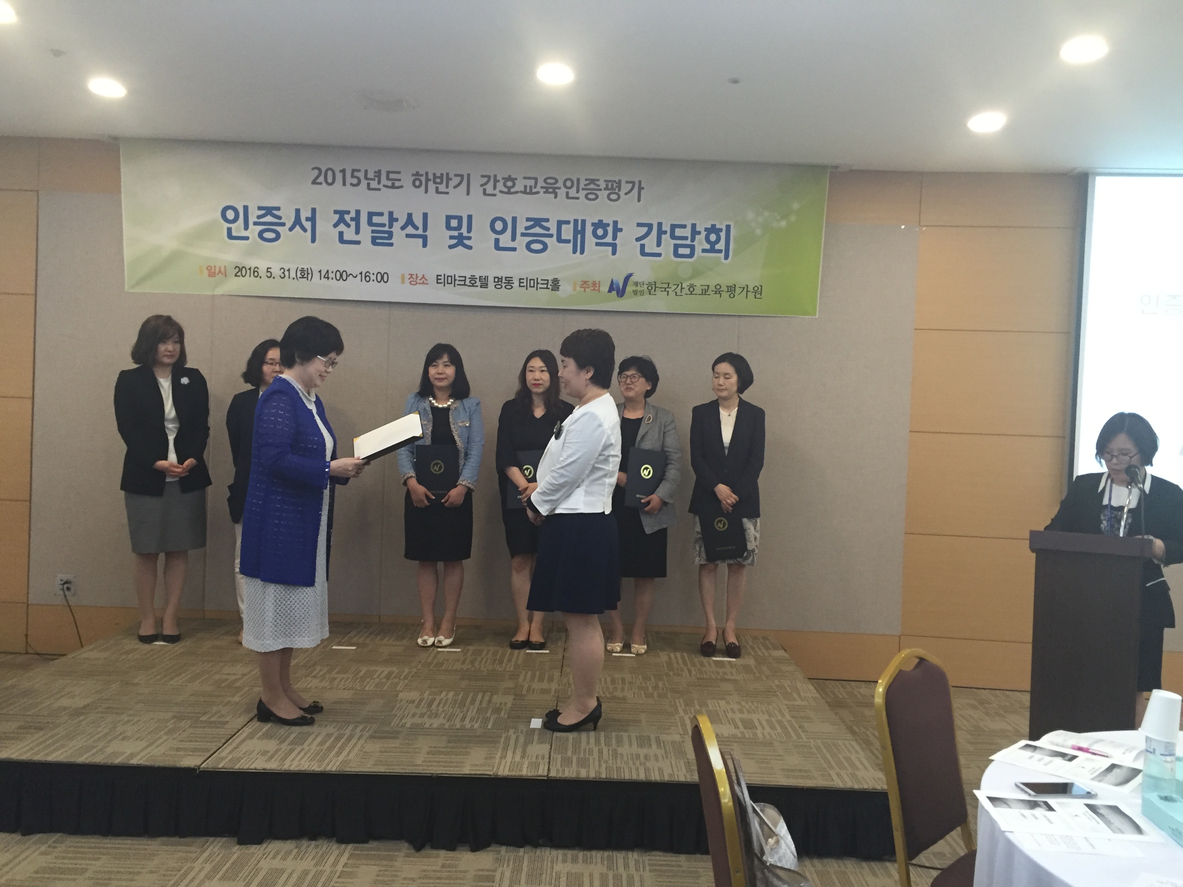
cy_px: 444
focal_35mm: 29
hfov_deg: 61.7
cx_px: 592
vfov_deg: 48.2
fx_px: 991
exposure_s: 1/30
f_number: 2.2
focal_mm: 4.15
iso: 160
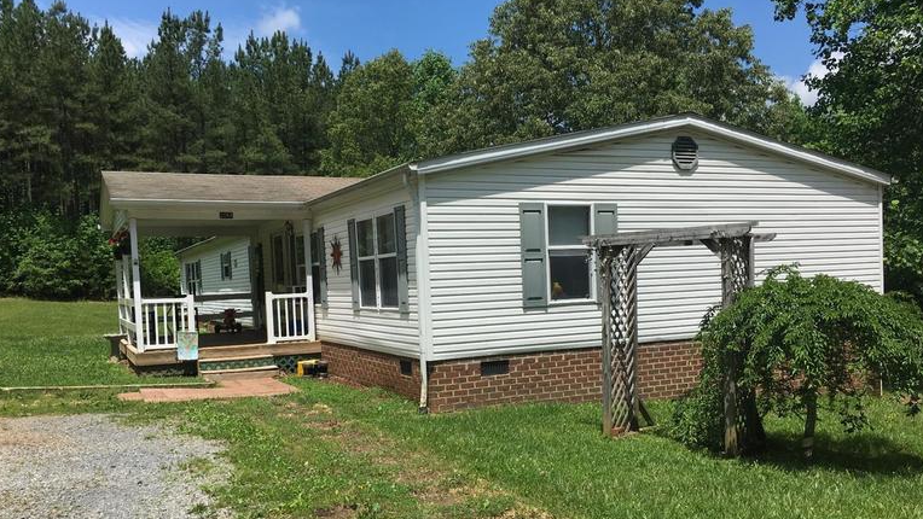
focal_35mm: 32
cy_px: 319
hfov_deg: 61.0
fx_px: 783
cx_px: 460
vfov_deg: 36.5
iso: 25
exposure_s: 1/2331
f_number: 2.2
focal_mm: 4.15
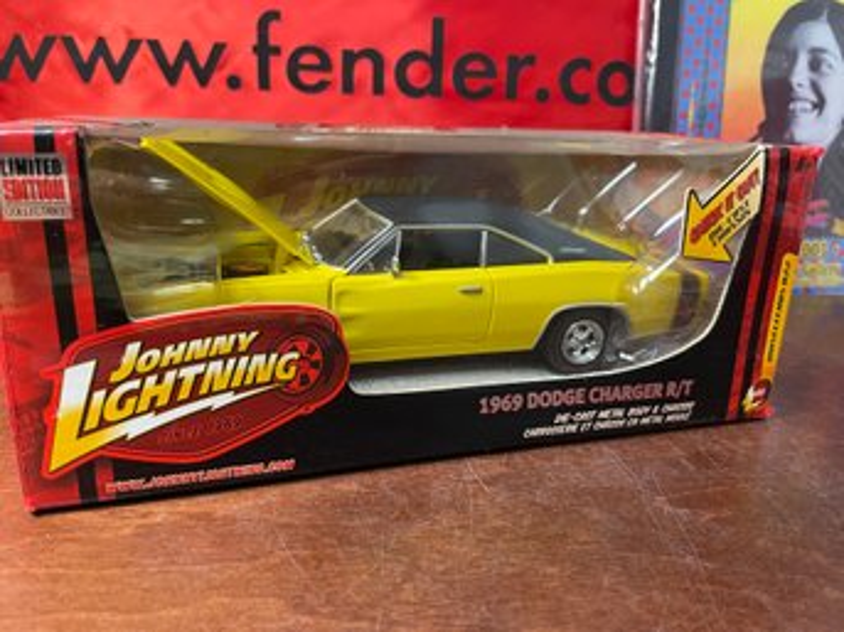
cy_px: 316
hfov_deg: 67.3
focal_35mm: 26
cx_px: 422
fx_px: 634
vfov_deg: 53.0
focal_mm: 4.2
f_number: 1.6
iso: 160
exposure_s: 1/60
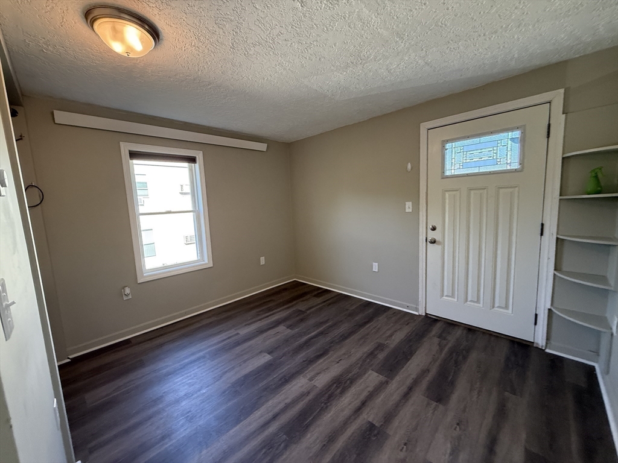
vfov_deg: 85.7
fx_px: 250
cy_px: 232
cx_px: 309
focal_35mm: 14
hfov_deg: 102.1
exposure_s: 1/120
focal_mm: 2.22
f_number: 2.2
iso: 400
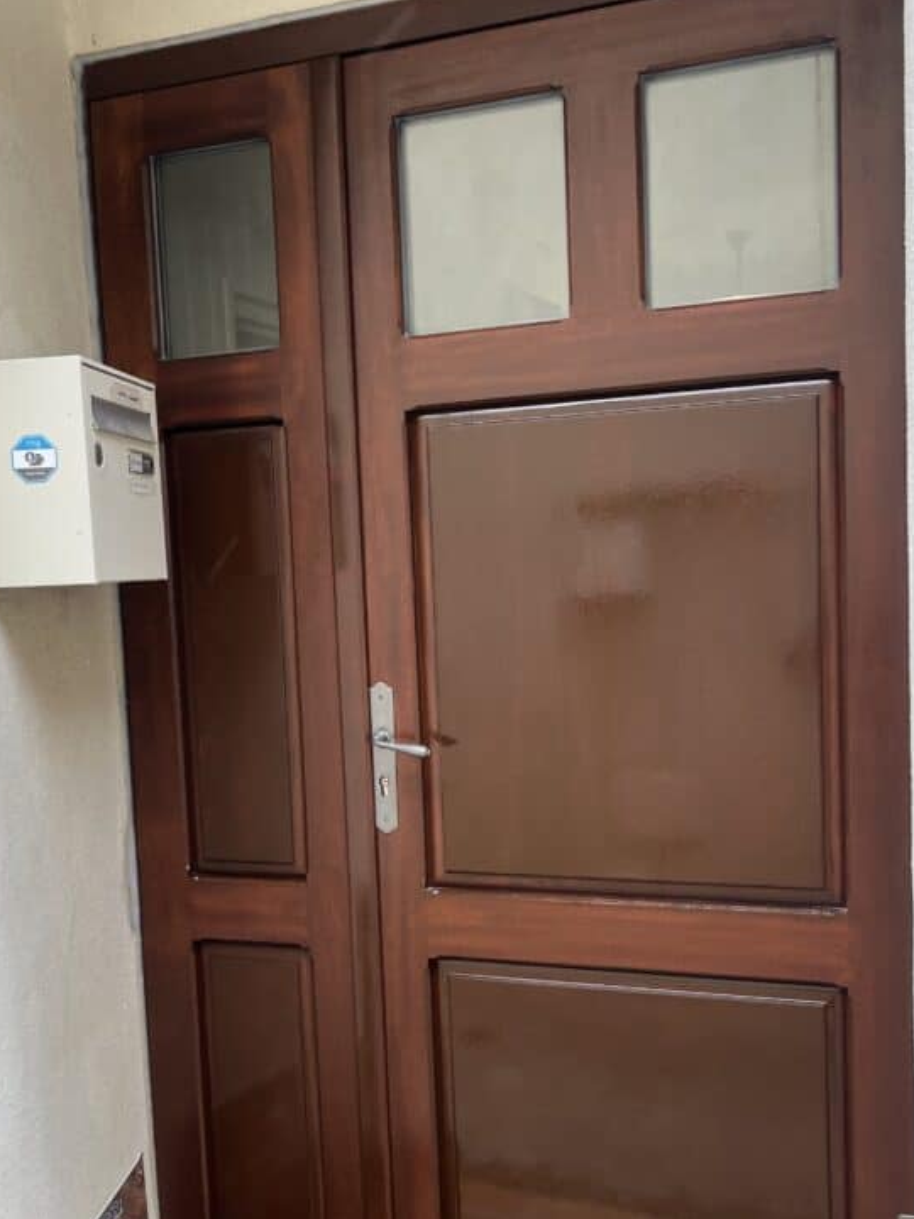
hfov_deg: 38.6
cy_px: 670
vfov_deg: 50.1
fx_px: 1303
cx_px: 415
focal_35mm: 37
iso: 125
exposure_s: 1/122
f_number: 1.6
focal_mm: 5.1
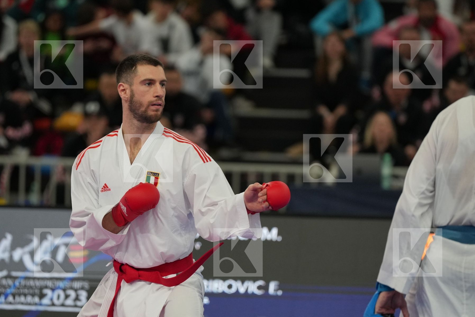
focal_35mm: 301
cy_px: 158
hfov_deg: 6.8
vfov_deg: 4.6
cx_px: 238
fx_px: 3971
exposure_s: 1/1000
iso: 1600
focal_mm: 200
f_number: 2.8
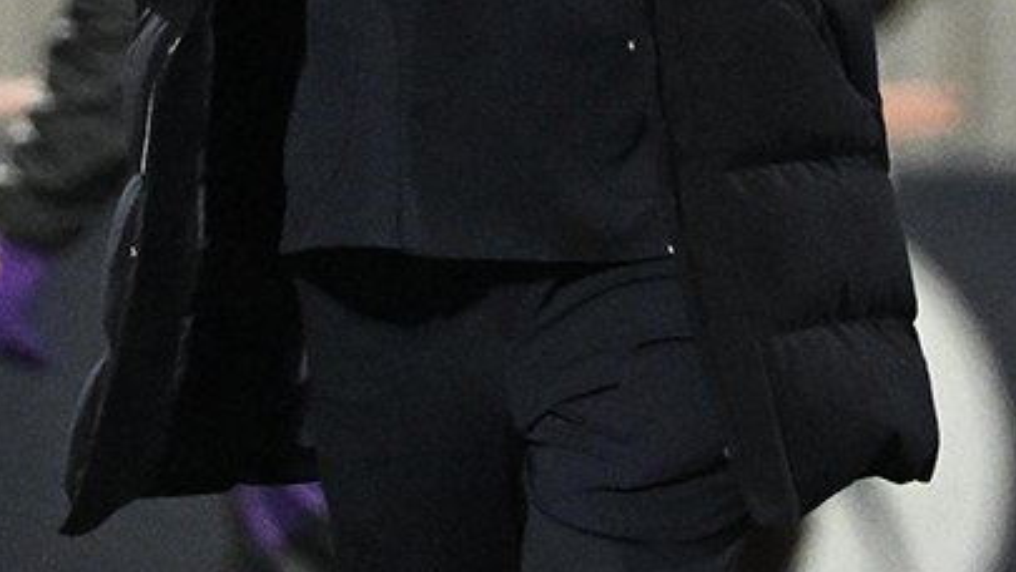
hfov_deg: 1.5
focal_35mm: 1442
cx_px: 401
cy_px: -146
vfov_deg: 0.8
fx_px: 38856
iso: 4000
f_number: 4
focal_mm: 310
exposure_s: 1/1600
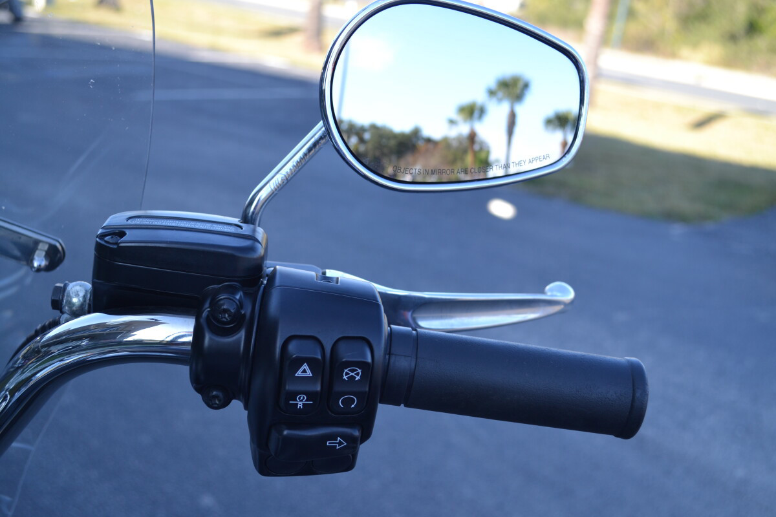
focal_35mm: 48
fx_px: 1035
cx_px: 388
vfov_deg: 28.1
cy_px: 258
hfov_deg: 41.1
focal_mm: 32
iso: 125
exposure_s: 1/125
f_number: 5.6
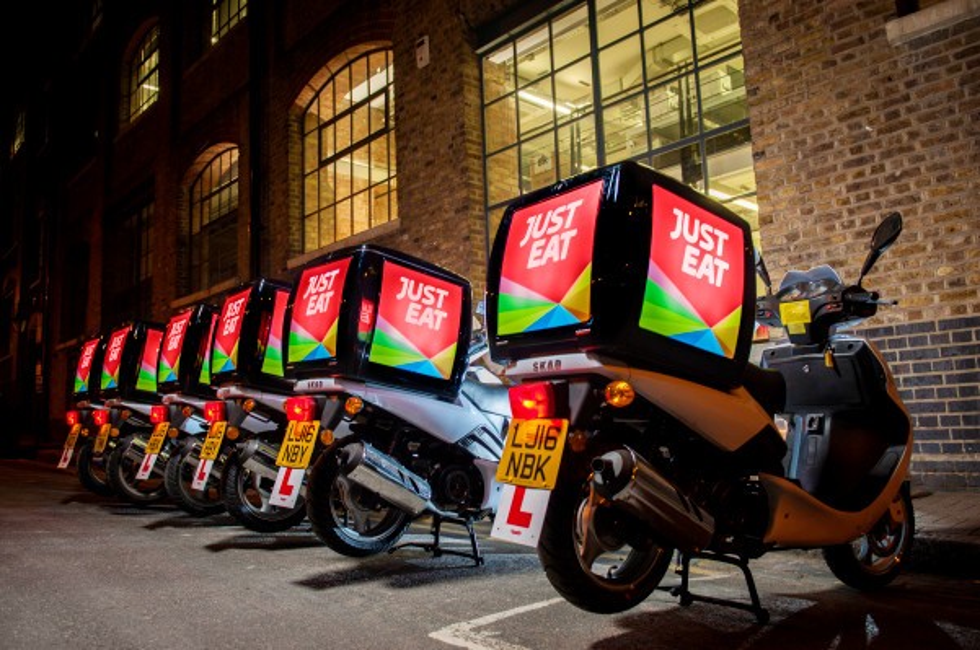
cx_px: 490
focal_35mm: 27
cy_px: 325
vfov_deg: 47.8
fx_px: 734
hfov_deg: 67.5
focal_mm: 27
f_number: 4
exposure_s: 1/25
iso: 800
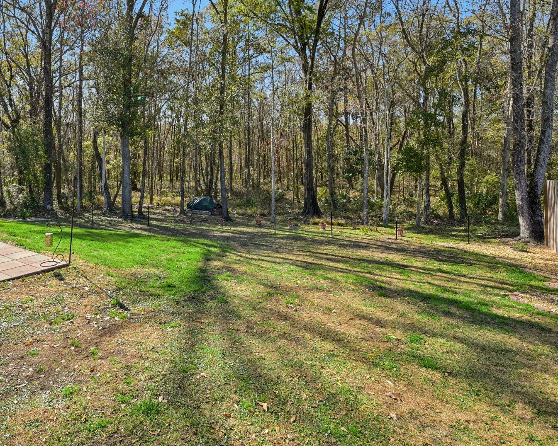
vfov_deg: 67.1
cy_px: 167
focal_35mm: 20
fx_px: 330
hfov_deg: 77.8
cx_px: 186
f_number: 8
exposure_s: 1/90
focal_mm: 14
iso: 100
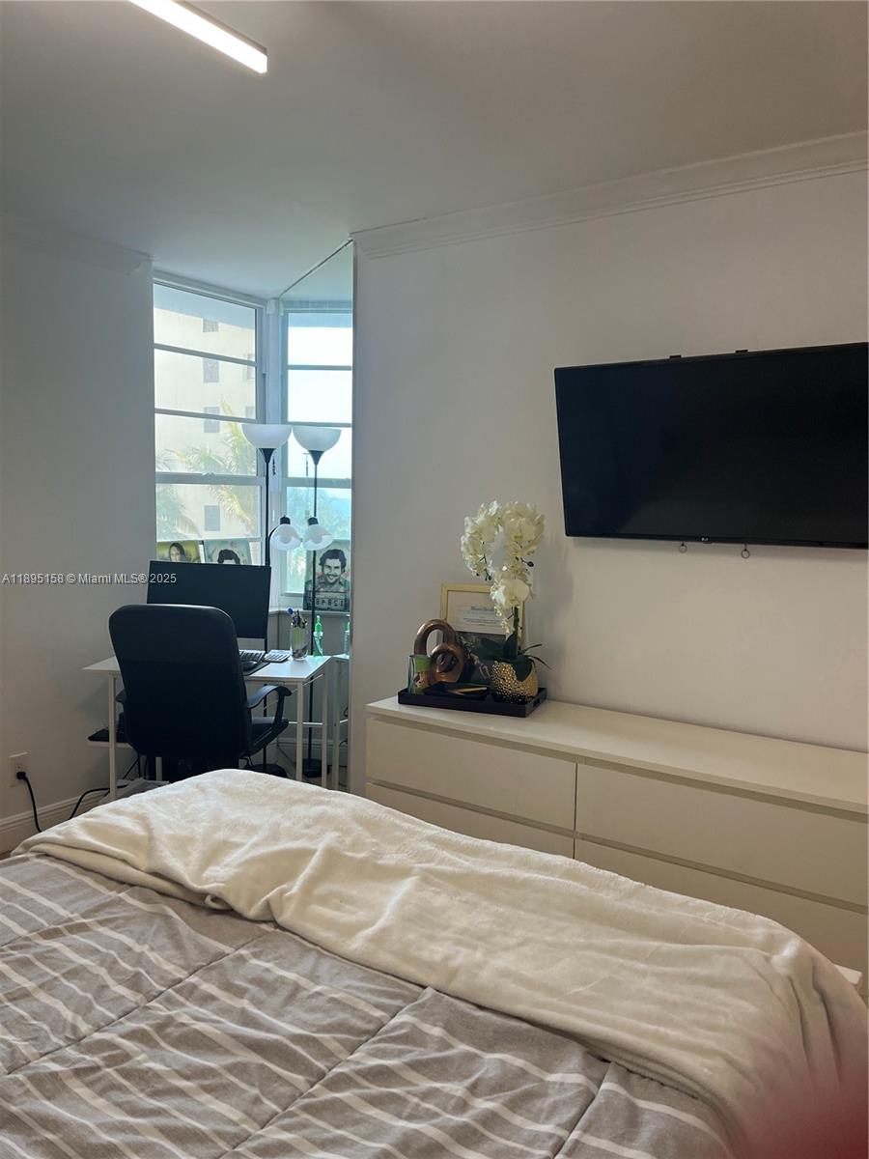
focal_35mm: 26
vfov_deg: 67.3
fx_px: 870
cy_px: 580
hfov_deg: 53.1
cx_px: 434
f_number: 1.6
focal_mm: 5.1
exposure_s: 1/120
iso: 80
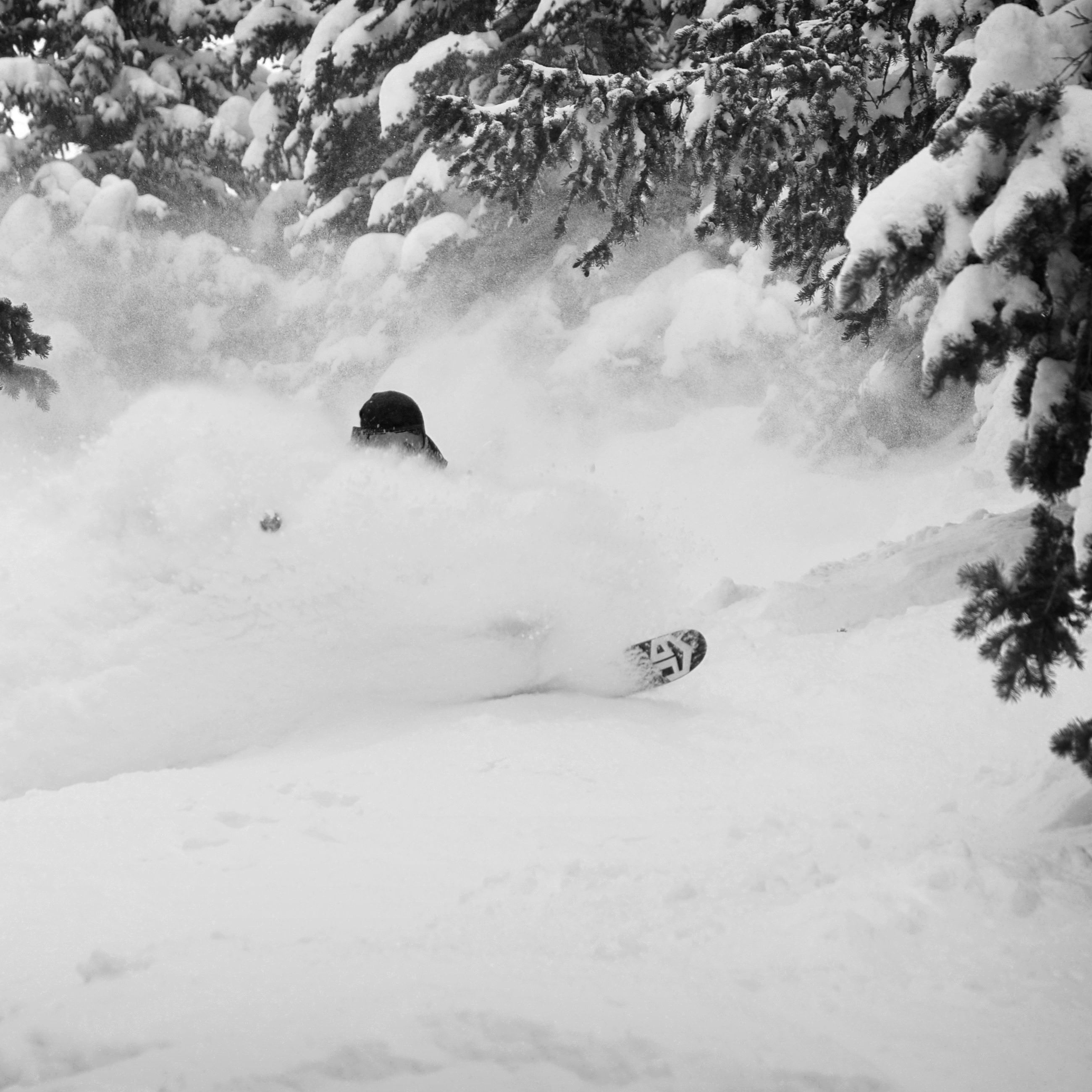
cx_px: 390
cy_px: 528
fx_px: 12741
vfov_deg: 4.9
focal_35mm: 357
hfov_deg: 4.9
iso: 200
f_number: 9
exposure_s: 1/500
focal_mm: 170
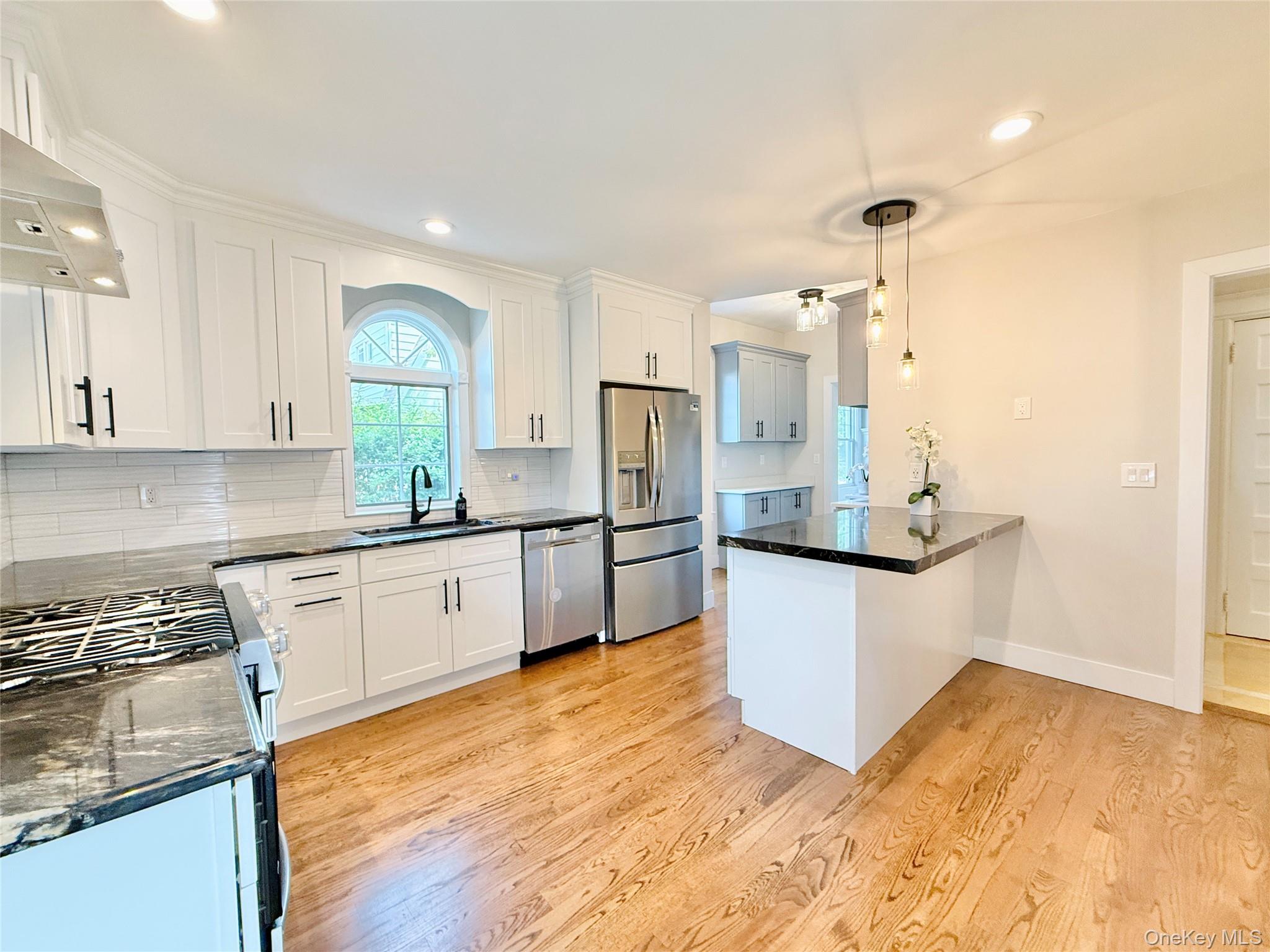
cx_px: 635
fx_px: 514
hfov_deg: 102.1
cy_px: 476
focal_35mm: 14
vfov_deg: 85.7
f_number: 2.2
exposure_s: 1/120
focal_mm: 2.22
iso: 320
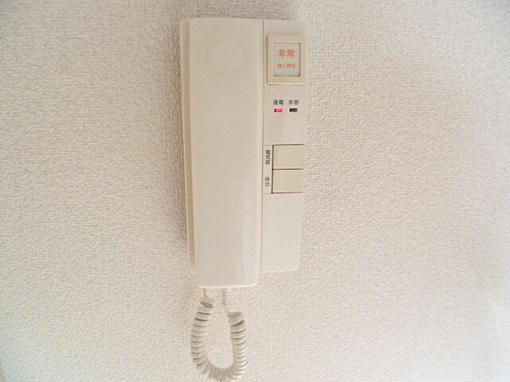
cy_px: 191
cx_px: 255
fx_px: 413
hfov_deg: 63.4
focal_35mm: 28
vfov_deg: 49.7
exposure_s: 1/60
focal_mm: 5
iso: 800
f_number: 2.8
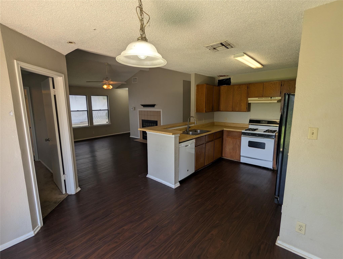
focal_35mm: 16
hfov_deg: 94.4
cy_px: 130
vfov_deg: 78.2
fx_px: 159
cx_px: 172
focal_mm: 2.35
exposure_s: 1/120
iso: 83
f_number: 2.2
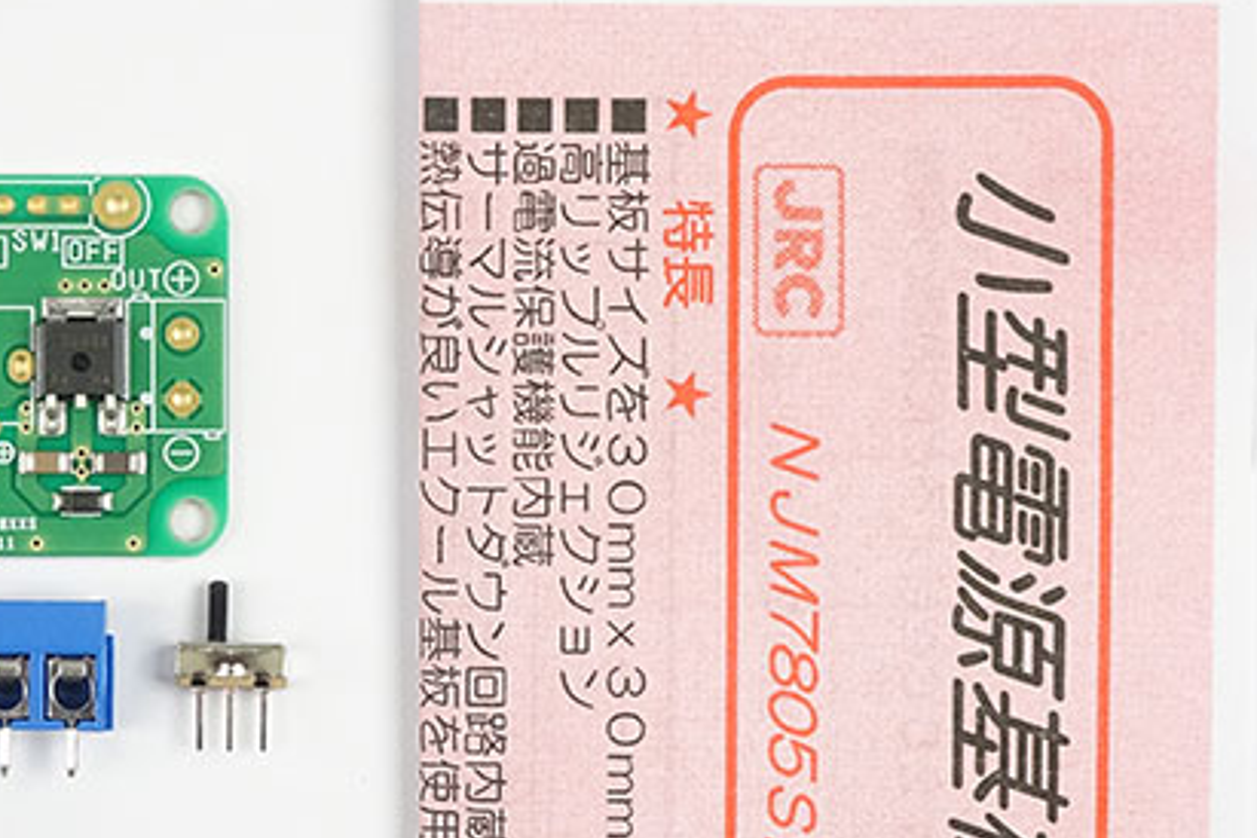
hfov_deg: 25.0
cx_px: 492
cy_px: 547
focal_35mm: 81
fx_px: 2828
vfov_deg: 16.8
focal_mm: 8.51
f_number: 4.5
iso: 125
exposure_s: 1/50
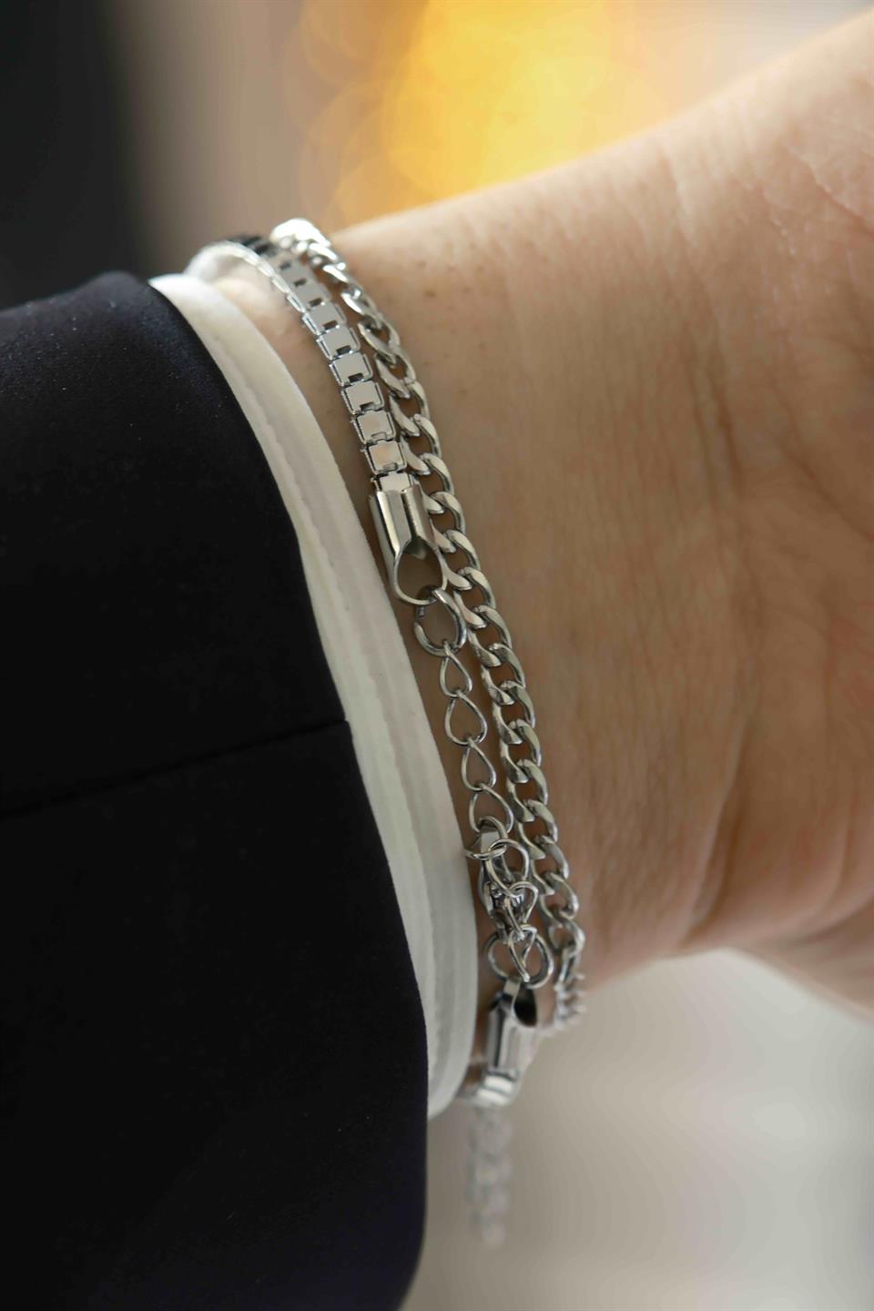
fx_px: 4370
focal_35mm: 120
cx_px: 437
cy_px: 656
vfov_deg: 17.1
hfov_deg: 11.4
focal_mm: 80
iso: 400
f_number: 4
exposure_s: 1/30
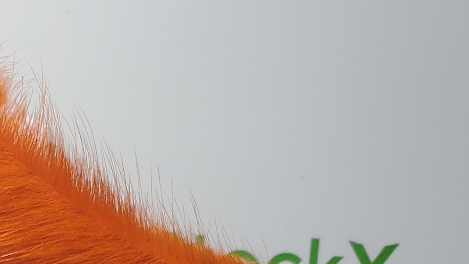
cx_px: -77
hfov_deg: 21.1
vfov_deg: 11.6
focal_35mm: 95
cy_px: 503
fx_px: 1181
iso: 50
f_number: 1.5
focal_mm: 4.3
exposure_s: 1/488
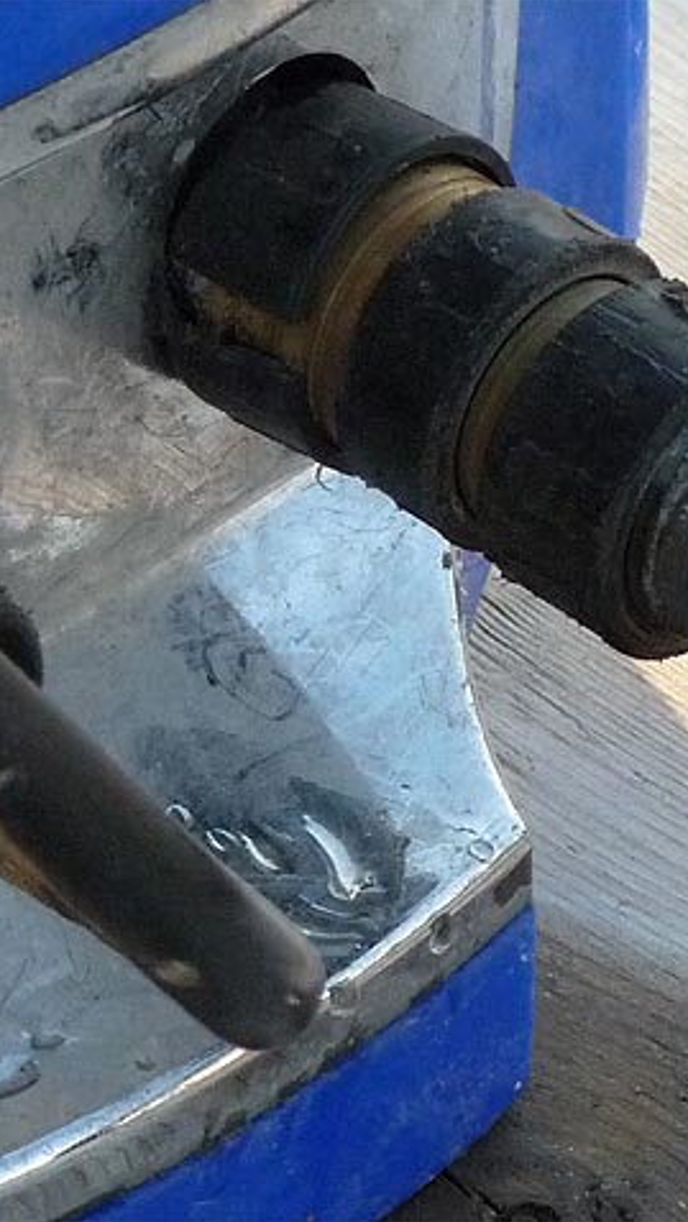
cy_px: 611
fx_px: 18415
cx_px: 471
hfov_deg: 2.1
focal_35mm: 568
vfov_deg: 3.8
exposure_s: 1/500
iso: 400
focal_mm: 39.2
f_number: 3.7
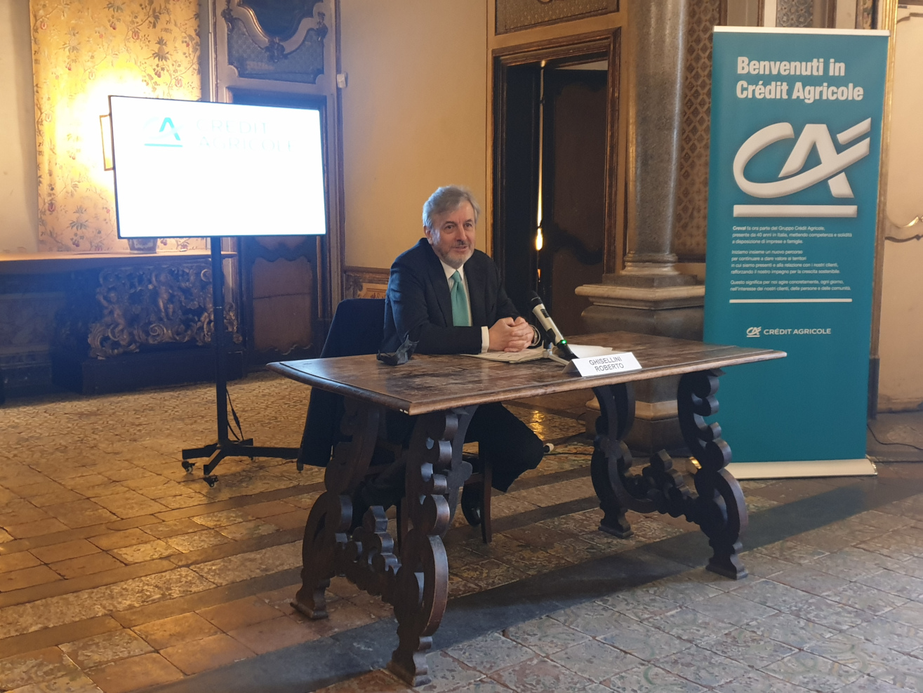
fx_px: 693
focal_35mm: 26
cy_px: 346
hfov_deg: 67.3
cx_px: 462
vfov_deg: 53.1
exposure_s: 1/31
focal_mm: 4.3
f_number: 1.5
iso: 250
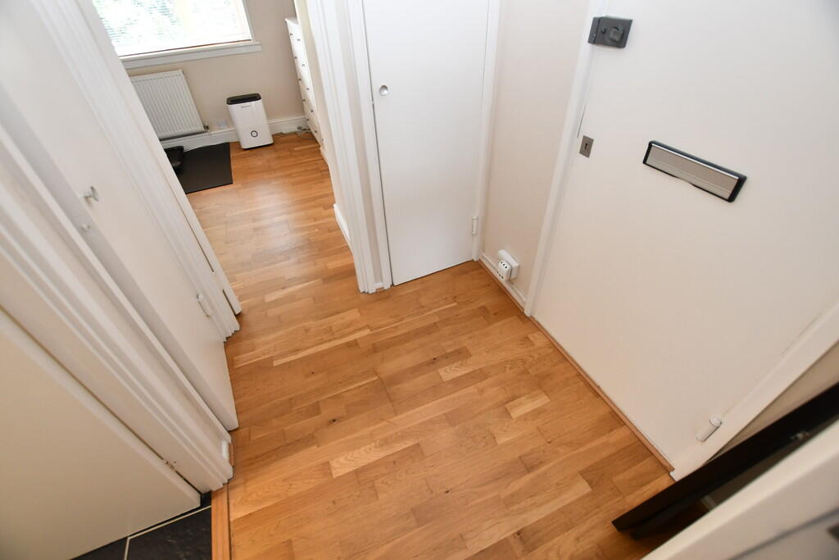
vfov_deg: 77.3
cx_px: 420
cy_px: 280
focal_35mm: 15
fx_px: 350
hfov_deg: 100.4
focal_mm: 10
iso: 1000
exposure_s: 1/60
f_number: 4
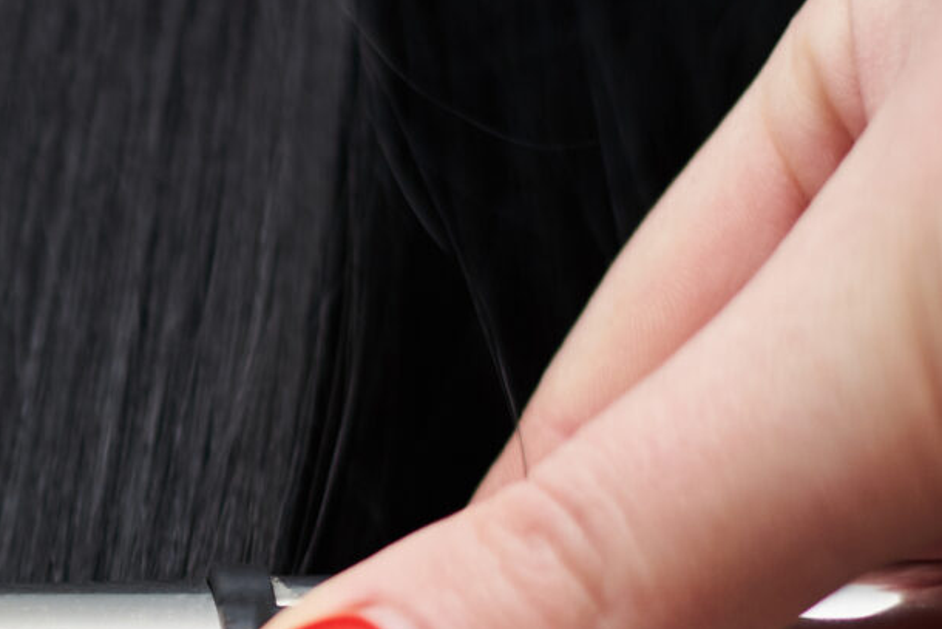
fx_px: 5496
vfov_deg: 6.5
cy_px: 698
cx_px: -511
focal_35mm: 210
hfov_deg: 9.5
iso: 160
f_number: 2.5
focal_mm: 50
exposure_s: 1/160
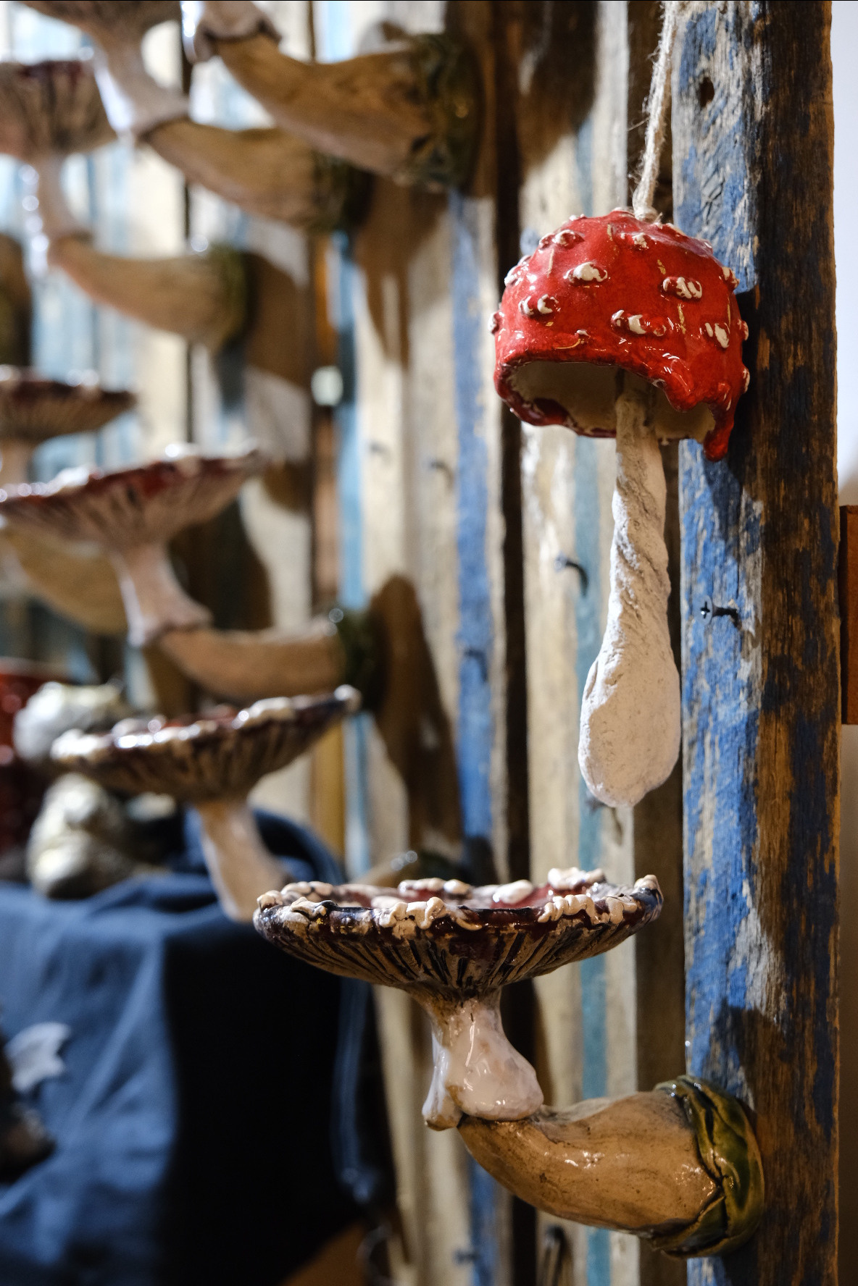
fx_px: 1823
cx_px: 429
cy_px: 643
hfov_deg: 26.5
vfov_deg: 38.9
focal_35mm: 51
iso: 2000
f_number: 4
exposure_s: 1/60
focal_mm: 34.2
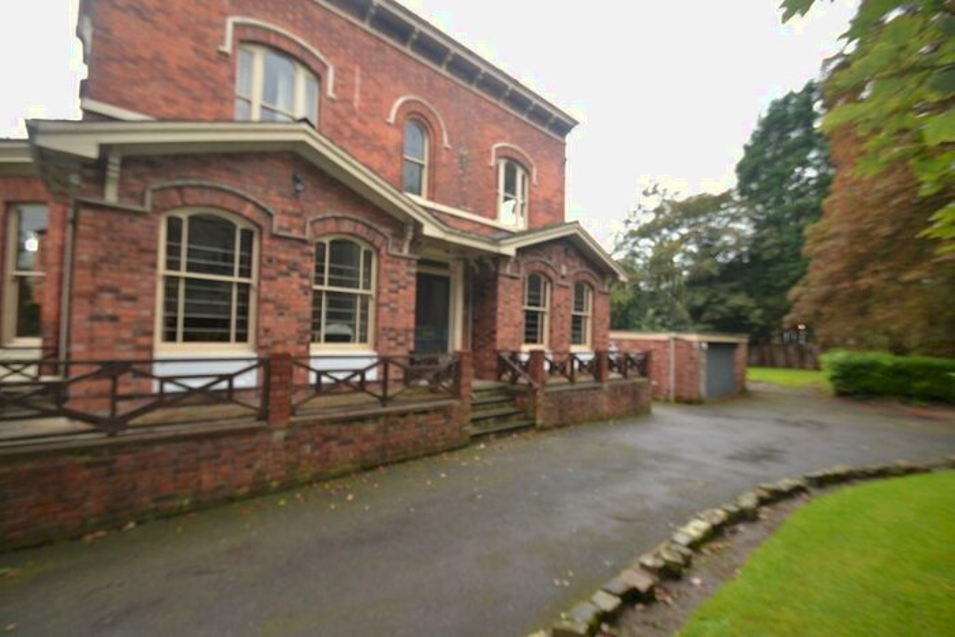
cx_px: 478
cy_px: 318
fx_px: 398
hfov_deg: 100.4
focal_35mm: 15
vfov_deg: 77.4
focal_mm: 10
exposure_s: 1/125
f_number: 4
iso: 400
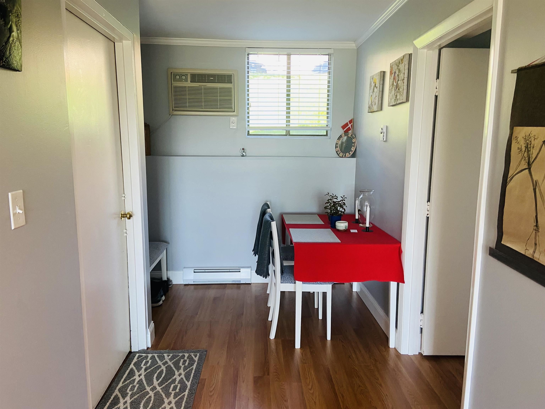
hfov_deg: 67.3
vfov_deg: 53.1
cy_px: 204
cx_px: 272
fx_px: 409
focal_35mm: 26
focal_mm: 4.25
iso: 125
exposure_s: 1/60
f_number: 1.8
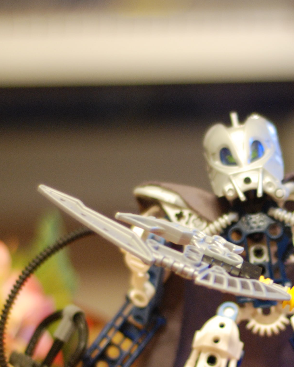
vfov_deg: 10.7
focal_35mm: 179
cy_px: 296
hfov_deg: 8.6
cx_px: 275
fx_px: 1946
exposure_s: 1/15
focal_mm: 50
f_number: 2
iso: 400
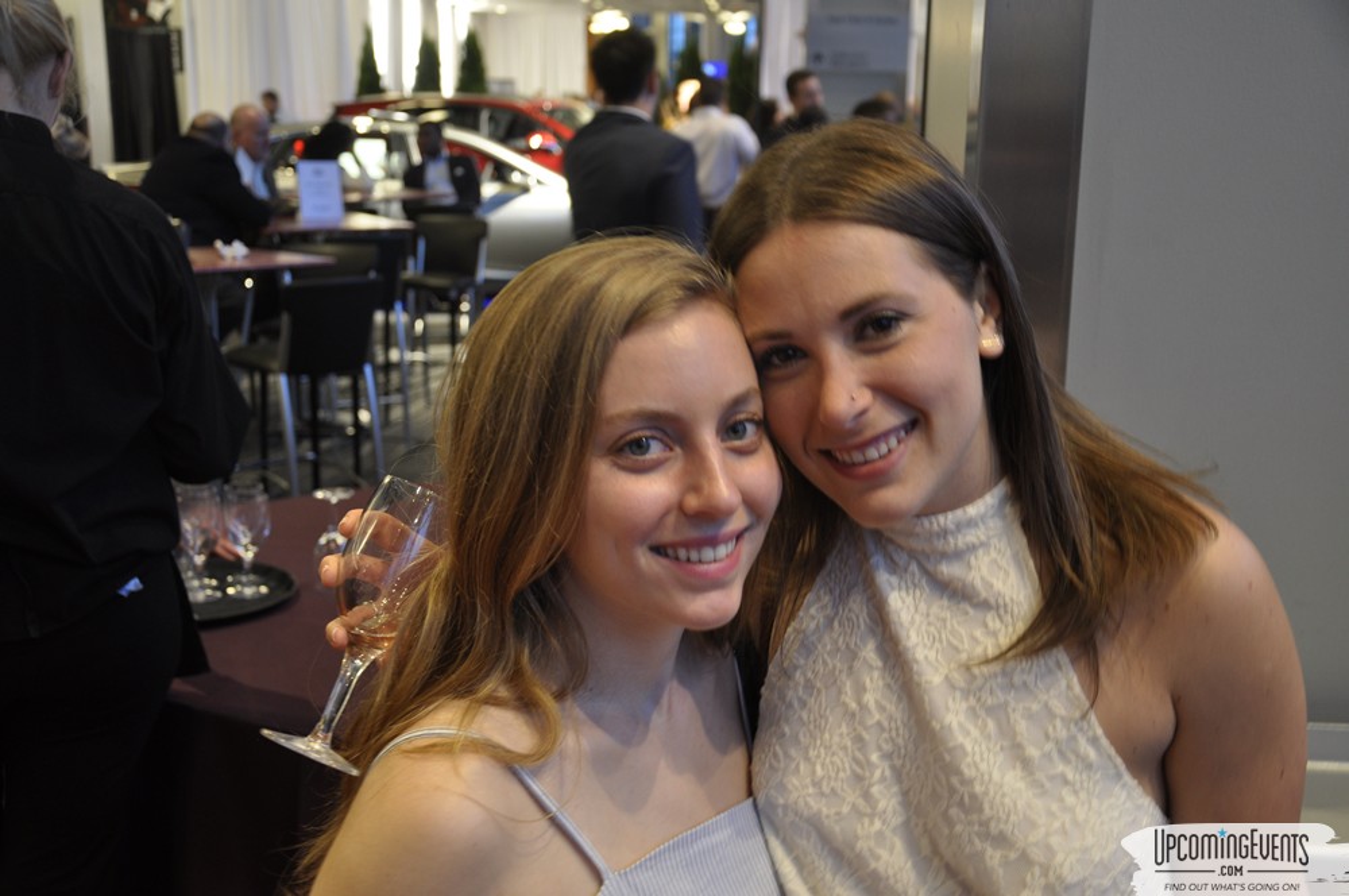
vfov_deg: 28.0
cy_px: 448
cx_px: 674
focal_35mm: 48
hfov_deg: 41.2
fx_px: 1796
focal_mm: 32
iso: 400
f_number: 4.2
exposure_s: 1/8
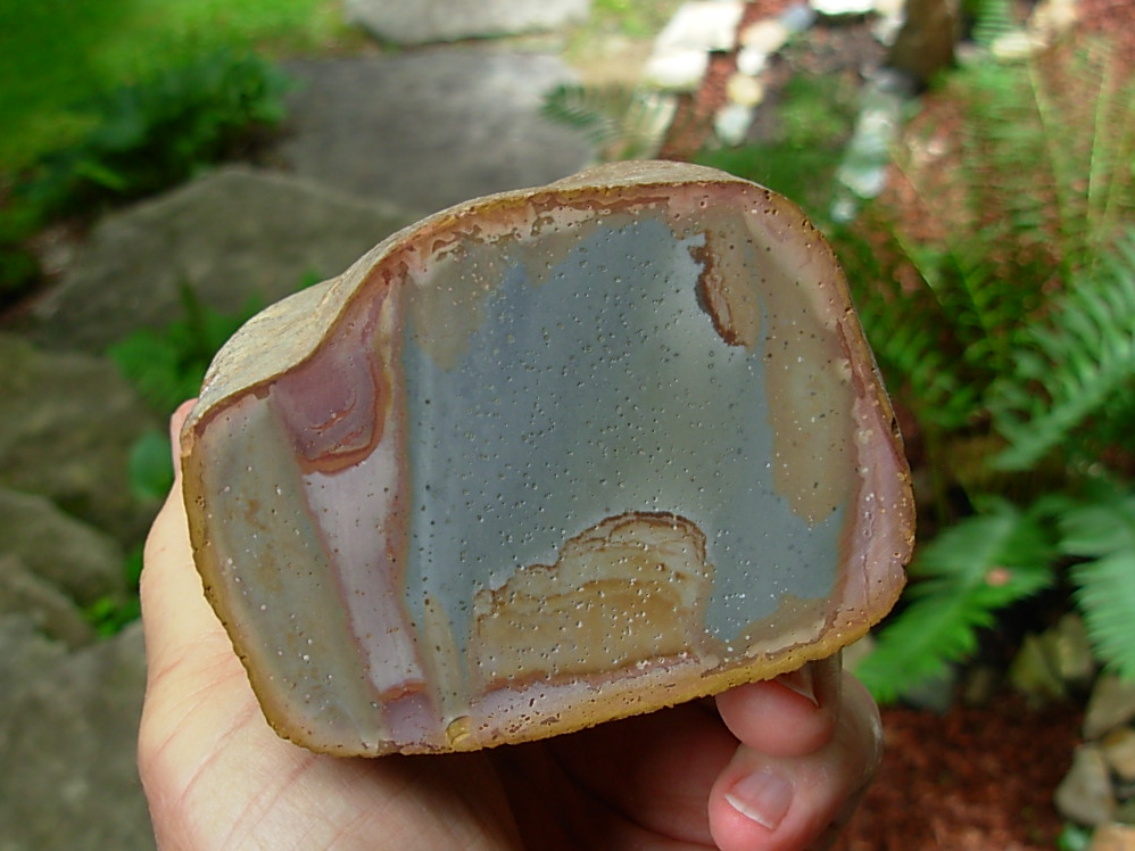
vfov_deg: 36.8
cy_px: 428
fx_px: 1278
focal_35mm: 39
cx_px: 572
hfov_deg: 47.9
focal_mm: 6.3
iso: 50
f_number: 2.9
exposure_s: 1/186
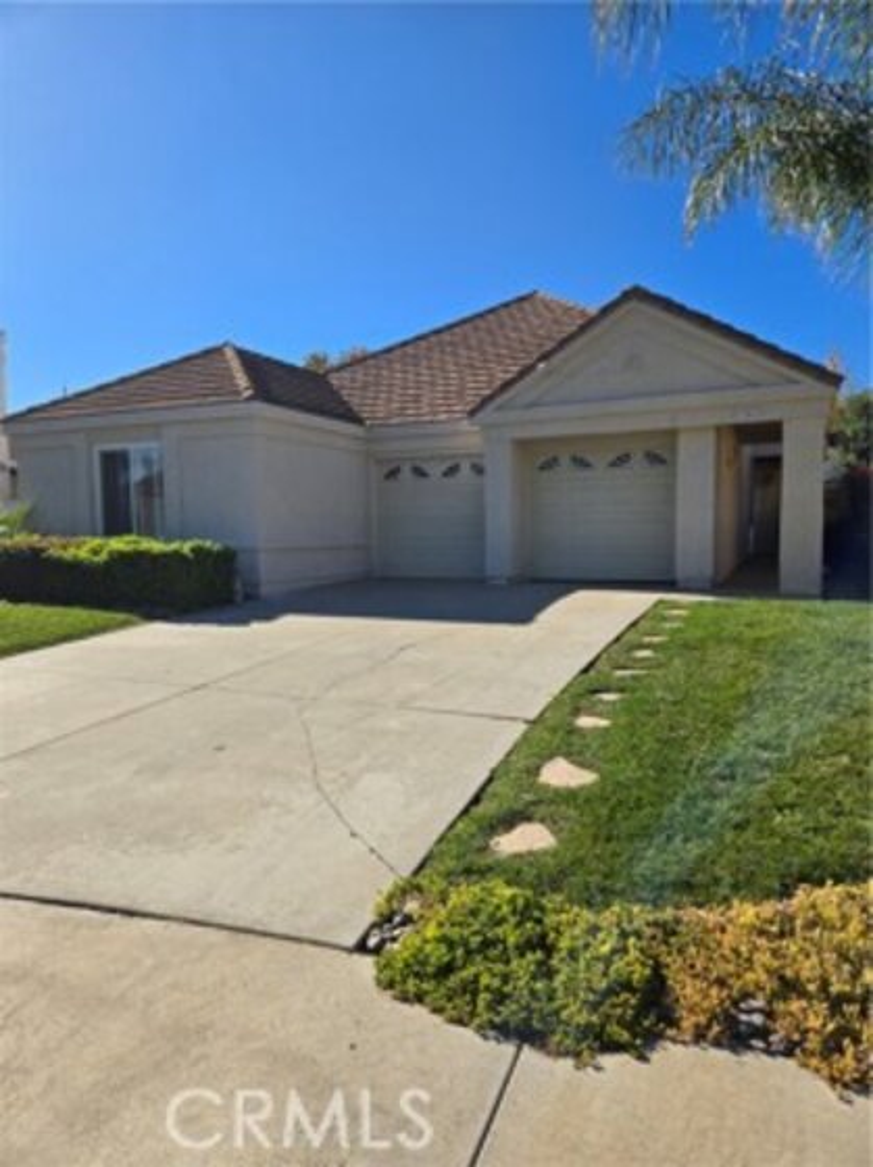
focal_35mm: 23
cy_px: 584
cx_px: 436
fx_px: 775
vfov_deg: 74.0
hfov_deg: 58.8
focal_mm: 5.4
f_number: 1.8
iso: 25
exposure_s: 1/2346
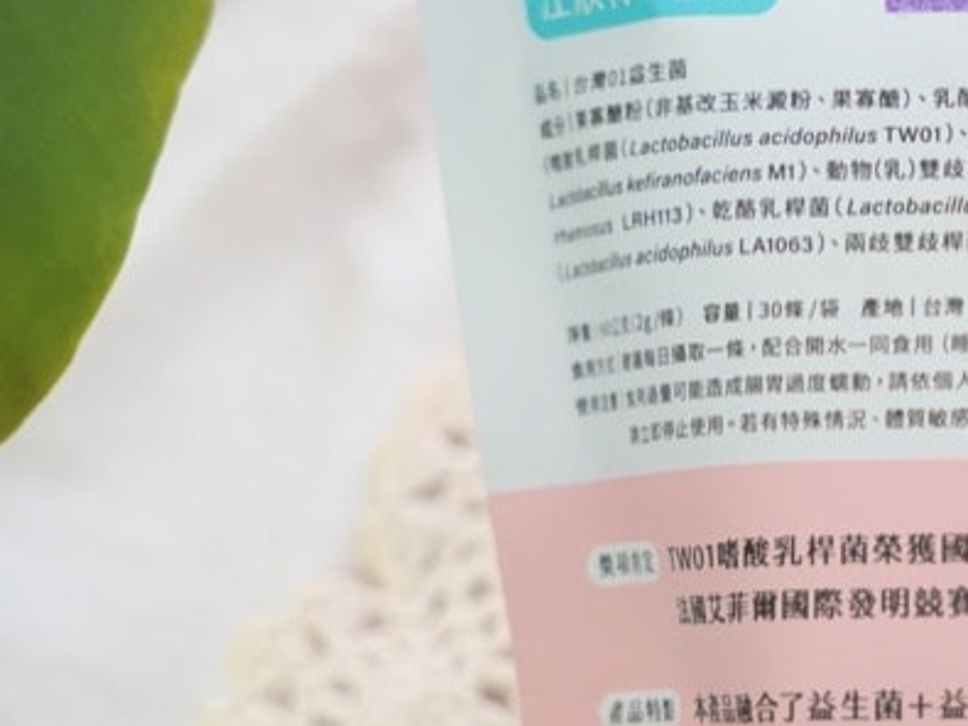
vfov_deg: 11.4
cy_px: 304
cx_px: 1068
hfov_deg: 14.8
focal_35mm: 130
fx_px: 3633
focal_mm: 53.4
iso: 500
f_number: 4
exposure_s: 1/160
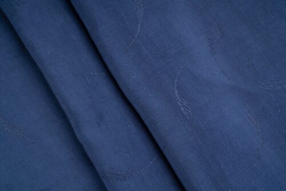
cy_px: 96
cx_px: 143
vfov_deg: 19.2
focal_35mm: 71
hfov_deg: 28.5
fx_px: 564
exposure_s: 1/125
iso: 125
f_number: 16
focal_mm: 71
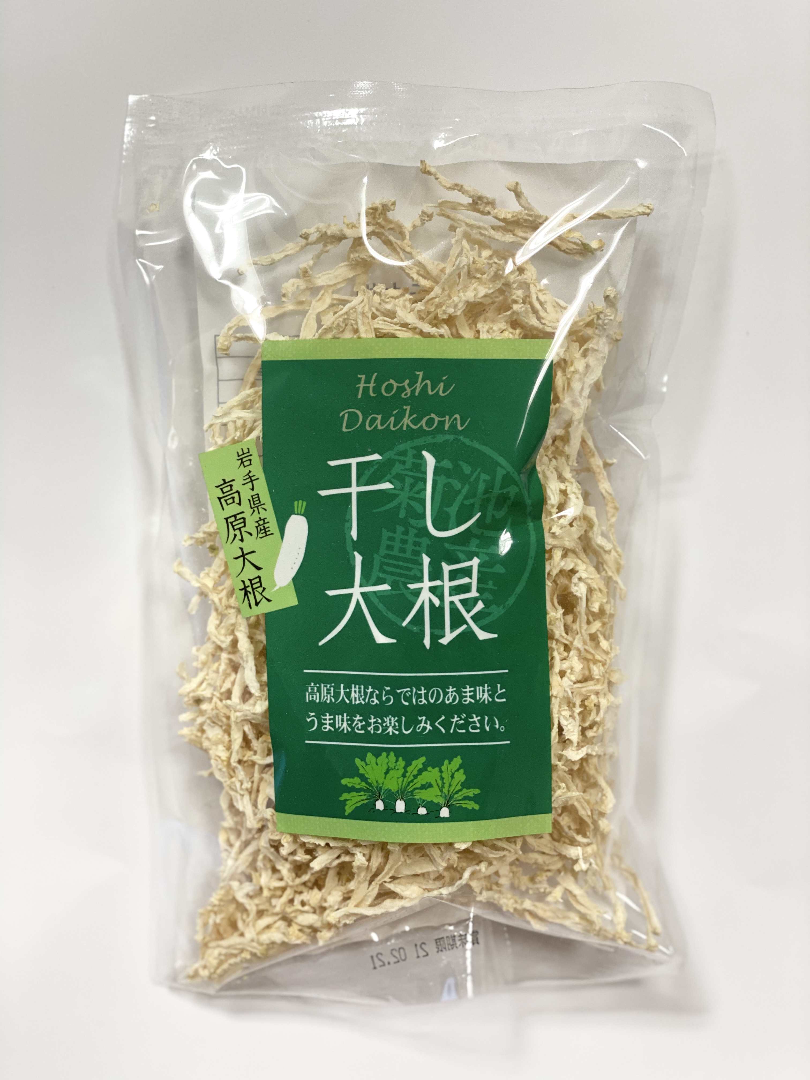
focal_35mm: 52
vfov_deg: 36.8
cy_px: 540
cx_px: 405
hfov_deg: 28.0
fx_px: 1622
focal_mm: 6
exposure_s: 1/100
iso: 200
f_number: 2
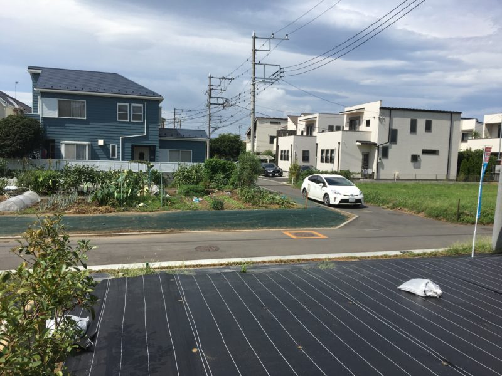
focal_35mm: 29
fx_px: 421
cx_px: 251
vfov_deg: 48.2
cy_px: 188
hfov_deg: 61.7
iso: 25
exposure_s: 1/2262
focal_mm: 4.15
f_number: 2.2
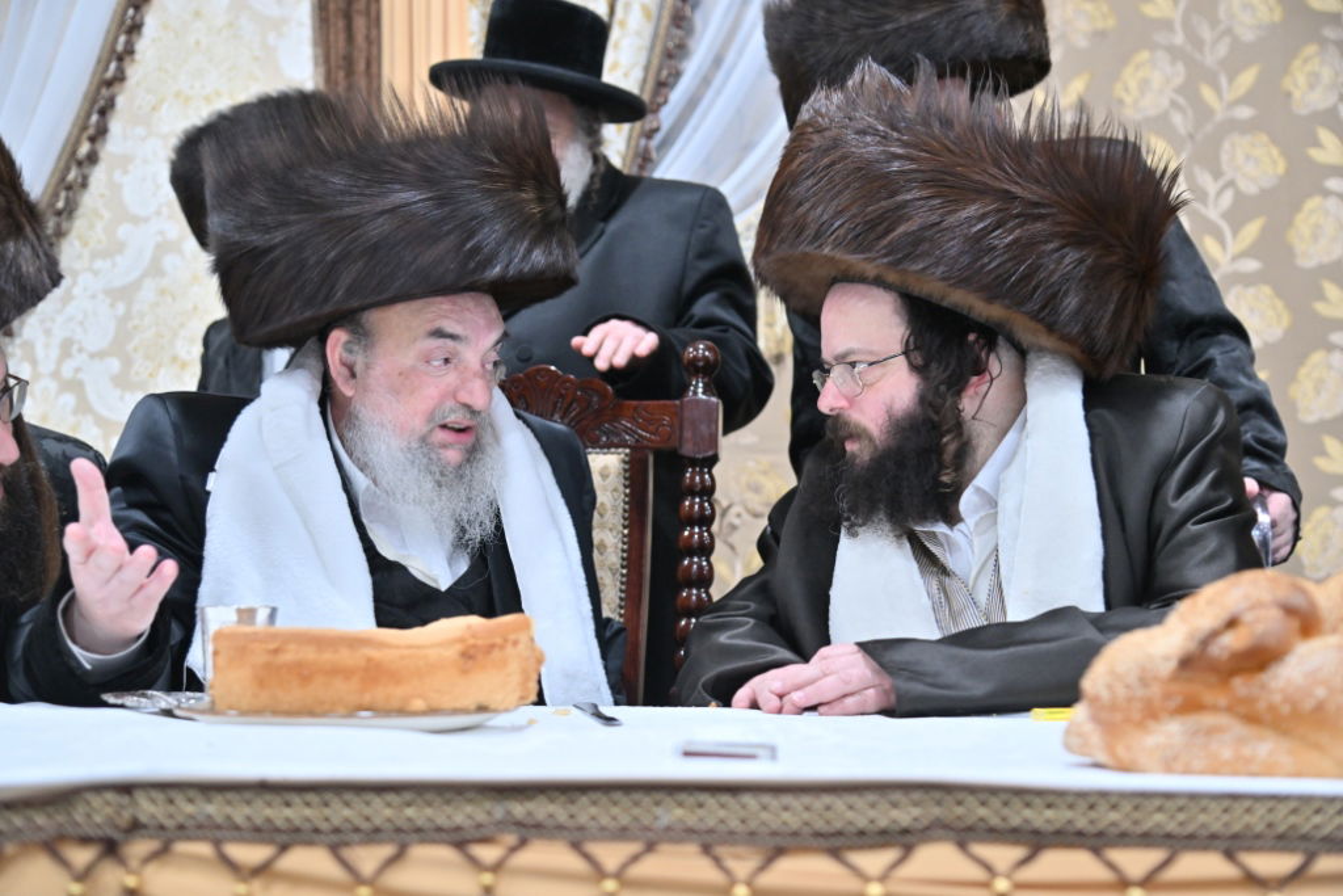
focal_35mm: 48
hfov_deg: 41.1
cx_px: 672
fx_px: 1791
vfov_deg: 28.1
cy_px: 448
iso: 1000
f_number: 4
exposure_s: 1/125
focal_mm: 48
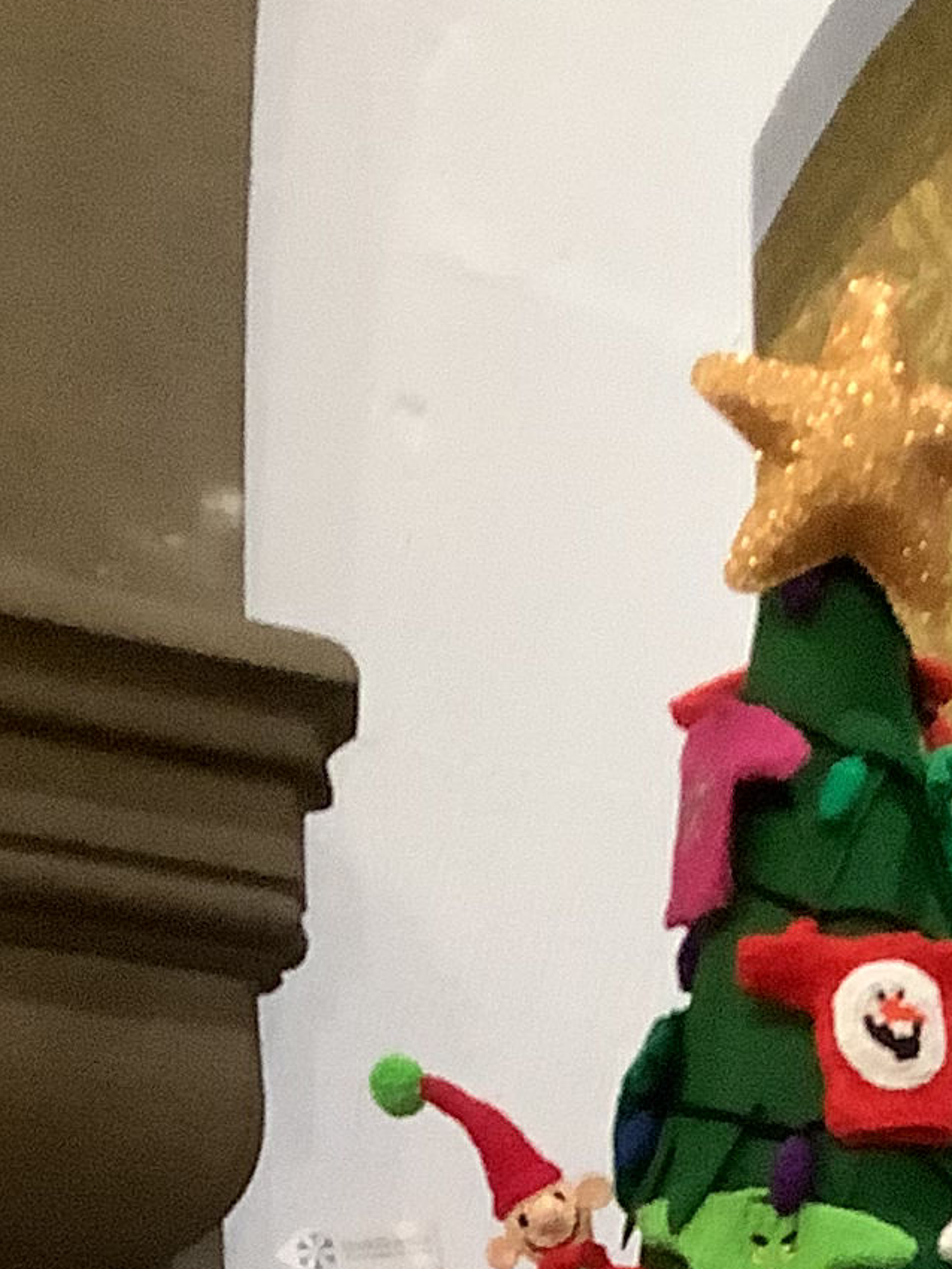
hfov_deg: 12.5
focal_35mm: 119
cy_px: 2271
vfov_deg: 14.6
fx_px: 4361
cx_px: 536
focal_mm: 3.3
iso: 500
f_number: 2.4
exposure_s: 1/25
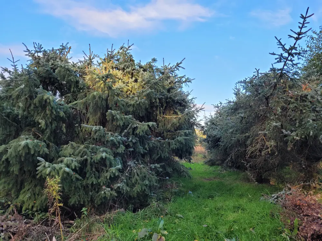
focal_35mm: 26
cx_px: 161
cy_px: 120
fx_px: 242
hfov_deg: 67.3
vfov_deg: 53.1
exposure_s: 1/265
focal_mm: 5.4
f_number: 1.8
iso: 40
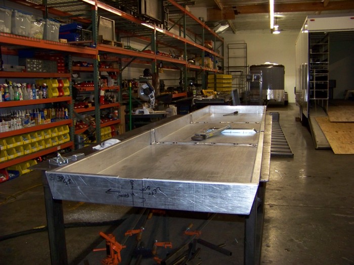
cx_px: 177
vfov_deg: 39.7
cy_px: 132
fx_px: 368
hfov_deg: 51.4
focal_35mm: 36
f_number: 2.8
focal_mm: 5.85
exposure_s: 1/30
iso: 200
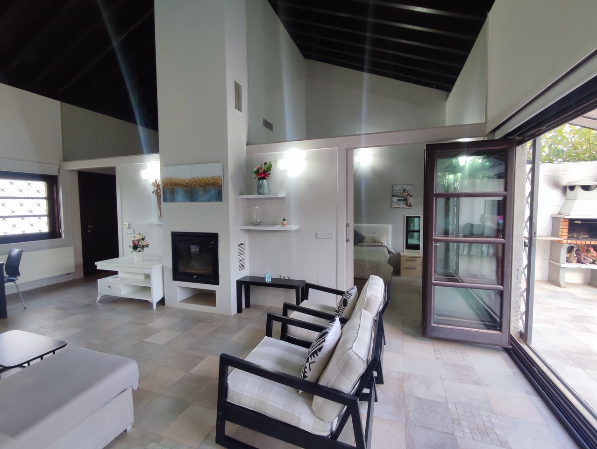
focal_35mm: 16
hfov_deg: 94.5
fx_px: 276
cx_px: 298
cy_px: 224
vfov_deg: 78.2
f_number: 2.2
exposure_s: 1/60
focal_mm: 1.65
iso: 86
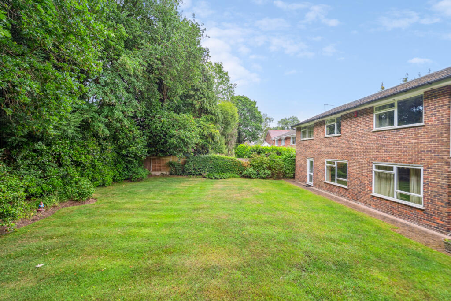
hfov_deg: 96.7
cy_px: 150
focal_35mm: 16
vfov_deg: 73.8
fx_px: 200
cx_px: 226
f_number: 5.6
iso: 400
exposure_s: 1/80
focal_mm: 16
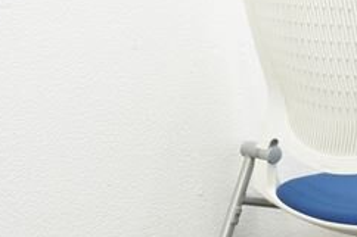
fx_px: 1551
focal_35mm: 156
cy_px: 168
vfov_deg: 8.7
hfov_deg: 12.9
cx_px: 391
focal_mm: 35
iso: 640
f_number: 5.6
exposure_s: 1/60
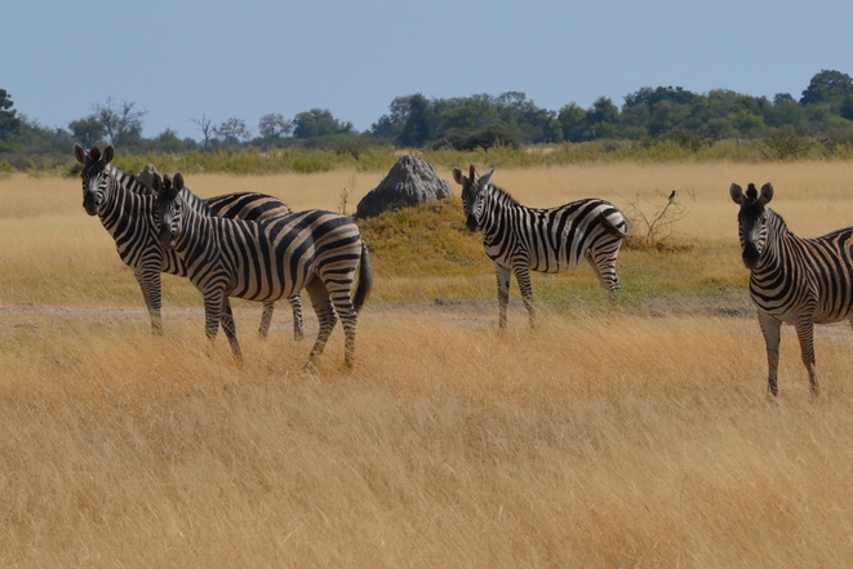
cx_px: 488
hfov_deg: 6.5
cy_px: 172
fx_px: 7560
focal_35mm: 319
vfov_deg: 4.3
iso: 100
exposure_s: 1/320
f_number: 9
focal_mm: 110
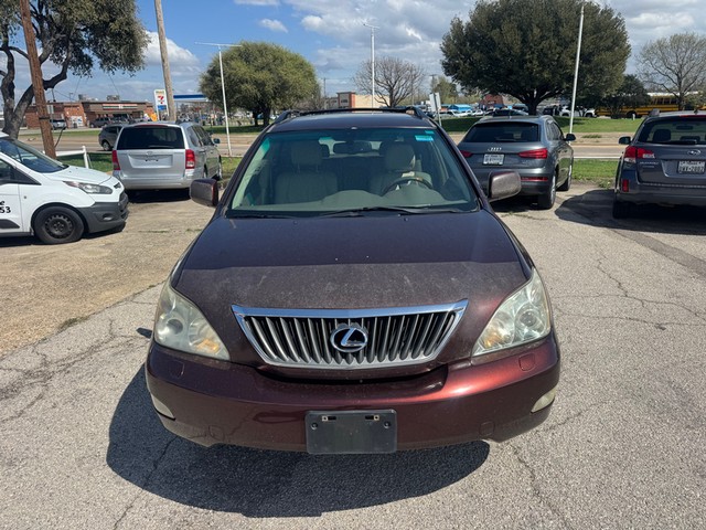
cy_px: 265
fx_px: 489
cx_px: 353
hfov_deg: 71.6
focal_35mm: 24
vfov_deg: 56.8
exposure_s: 1/4950
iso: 80
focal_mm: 6.76
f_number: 1.78
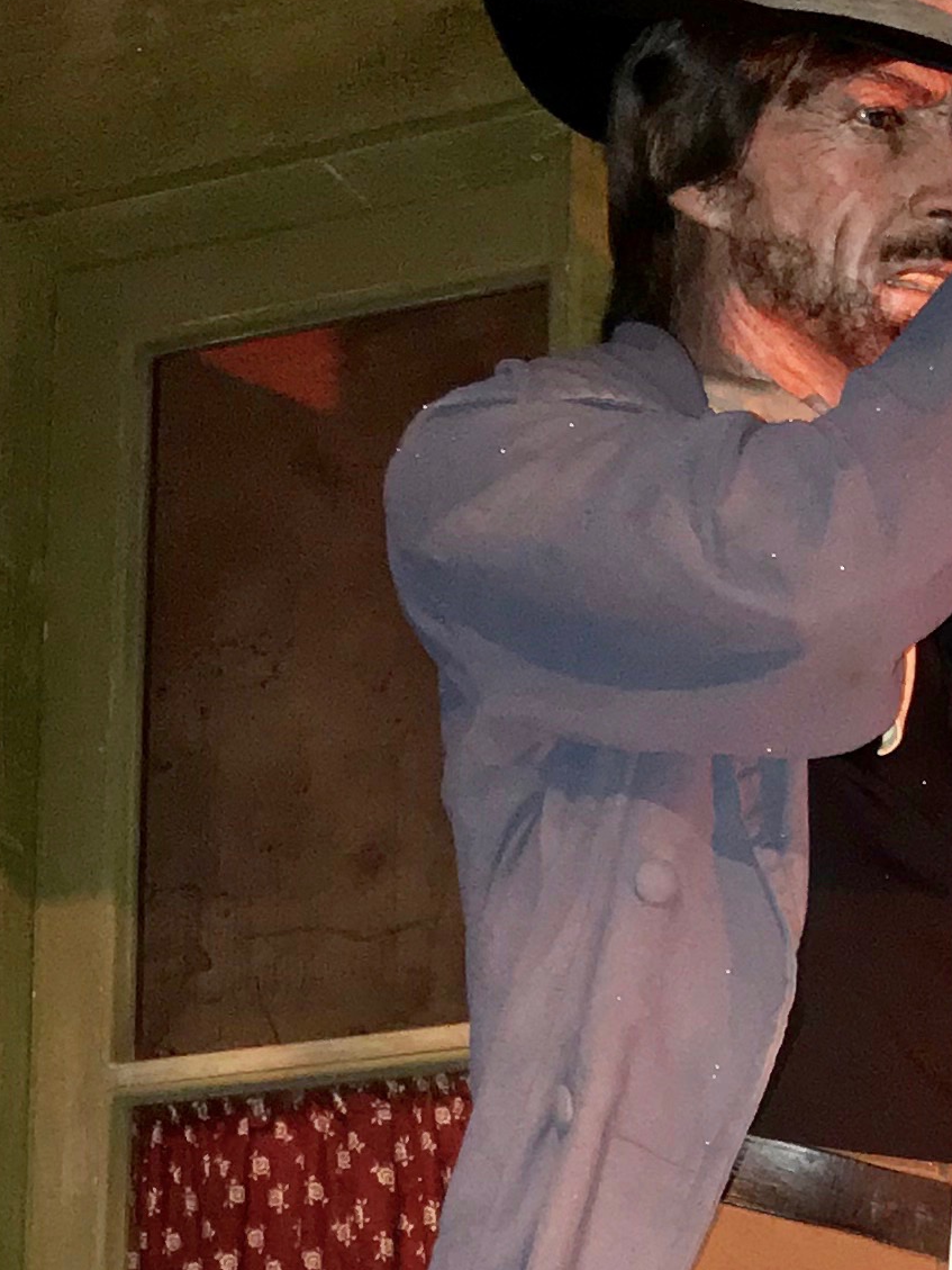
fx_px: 3666
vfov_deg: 18.7
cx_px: 899
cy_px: 1470
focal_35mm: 100
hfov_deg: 14.6
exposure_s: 1/16
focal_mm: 3.99
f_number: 1.8
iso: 100
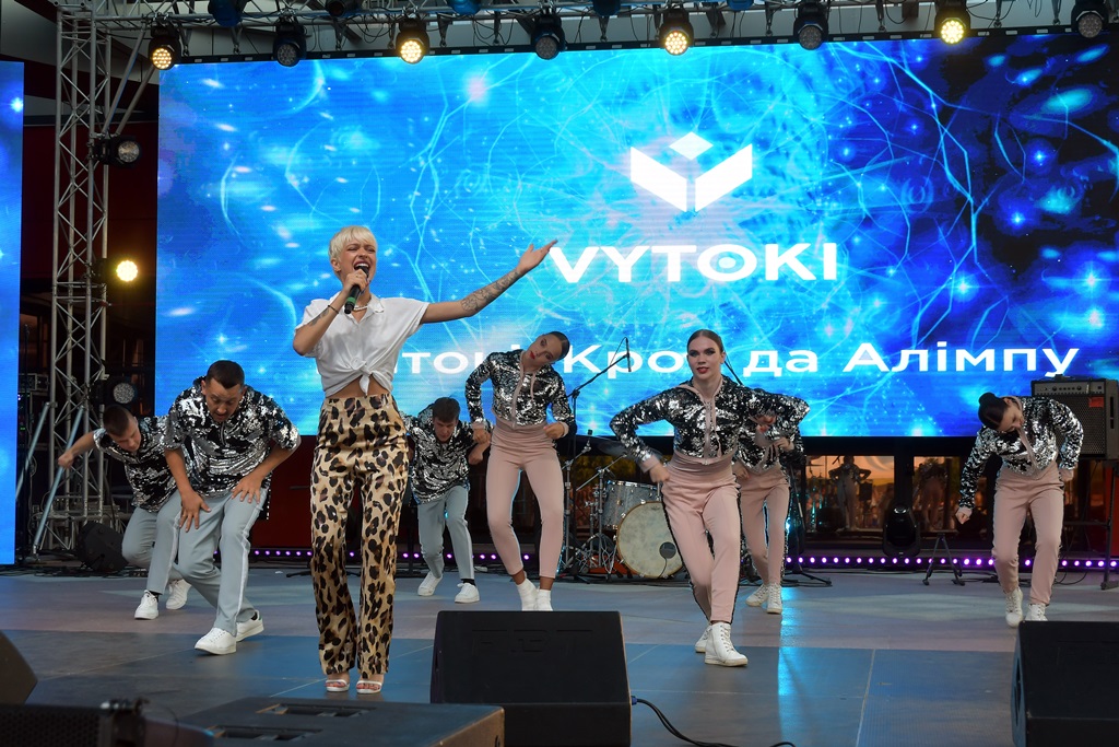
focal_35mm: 54
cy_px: 374
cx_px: 560
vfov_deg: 25.1
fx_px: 1679
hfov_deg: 36.9
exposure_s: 1/200
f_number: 5.6
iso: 400
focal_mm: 36
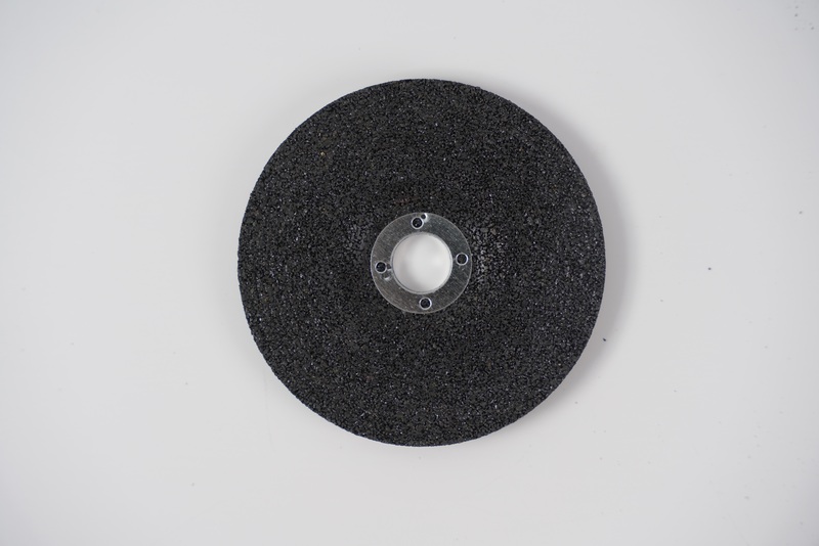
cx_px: 410
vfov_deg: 19.5
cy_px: 273
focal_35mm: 70
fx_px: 1593
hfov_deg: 28.8
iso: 500
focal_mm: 70
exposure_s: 1/125
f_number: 4.5
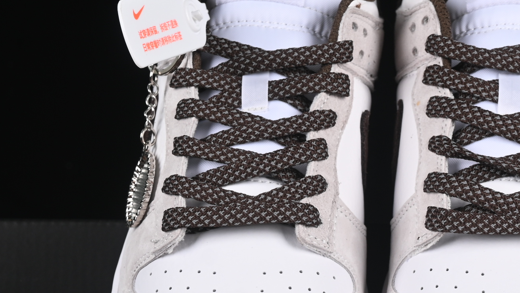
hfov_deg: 12.9
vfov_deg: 7.3
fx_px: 2303
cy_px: 249
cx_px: 377
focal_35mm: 167
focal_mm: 50
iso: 160
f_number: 8
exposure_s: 1/80
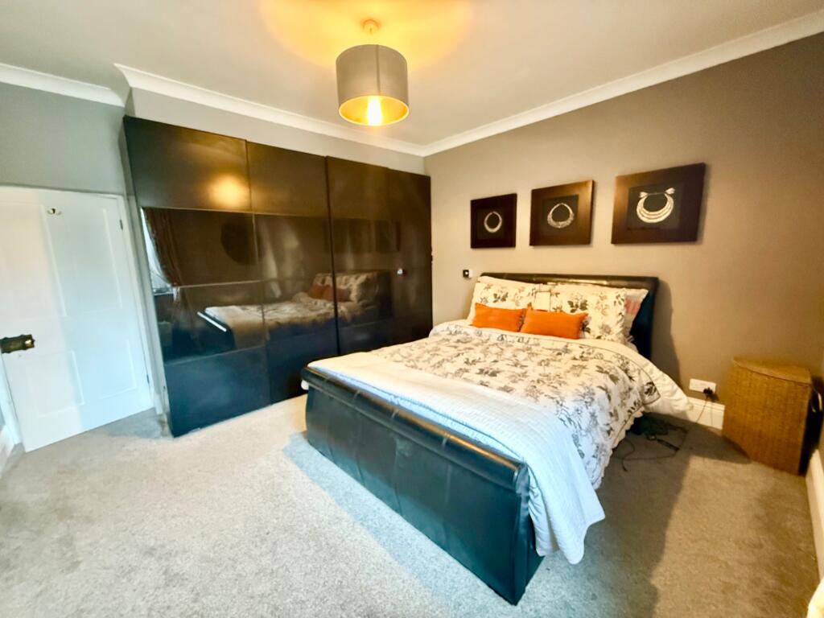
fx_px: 333
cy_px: 309
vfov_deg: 85.7
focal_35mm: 14
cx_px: 412
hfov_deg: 102.1
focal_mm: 2.22
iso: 1250
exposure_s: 1/33
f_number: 2.2
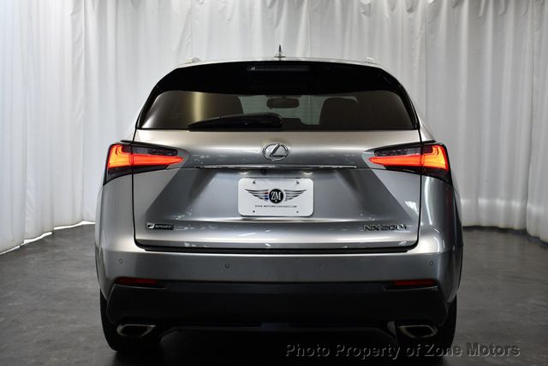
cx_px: 274
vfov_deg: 30.6
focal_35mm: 44
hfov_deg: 44.5
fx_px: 670
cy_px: 183
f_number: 3.8
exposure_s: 1/250
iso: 800
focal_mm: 22
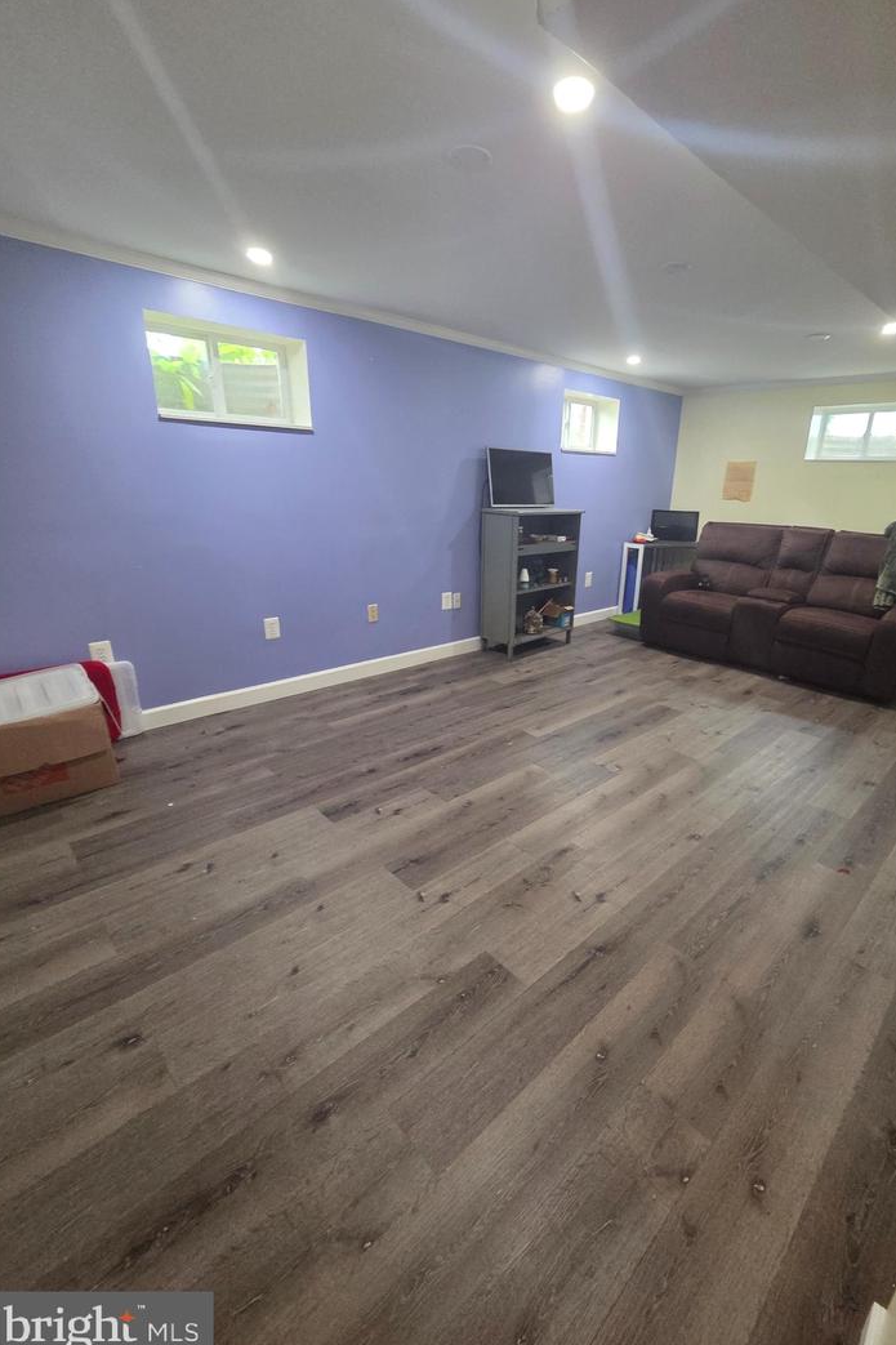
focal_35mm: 14
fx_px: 523
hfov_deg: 80.7
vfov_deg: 104.3
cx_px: 509
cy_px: 669
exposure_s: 1/60
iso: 1000
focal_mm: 2.2
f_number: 2.2
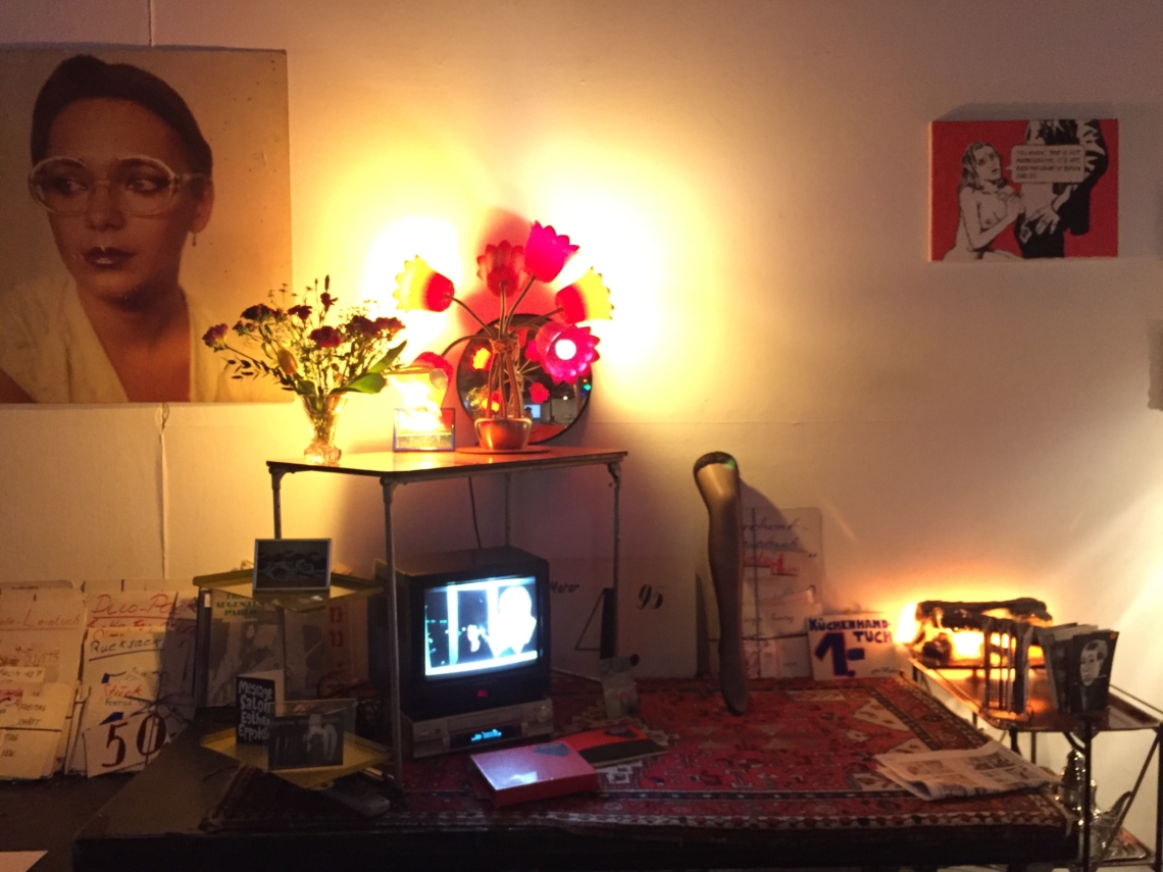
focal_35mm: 29
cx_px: 582
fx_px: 974
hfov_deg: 61.7
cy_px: 436
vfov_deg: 48.2
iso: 320
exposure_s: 1/17
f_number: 2.2
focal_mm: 4.15
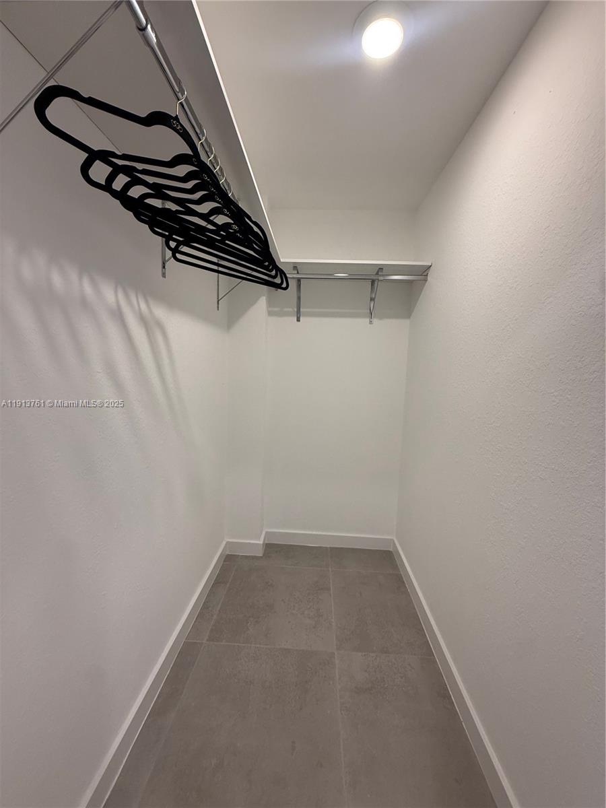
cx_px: 303
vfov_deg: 102.1
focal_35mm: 14
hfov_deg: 85.7
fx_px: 327
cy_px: 404
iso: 200
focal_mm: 2.22
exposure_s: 1/120
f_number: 2.2
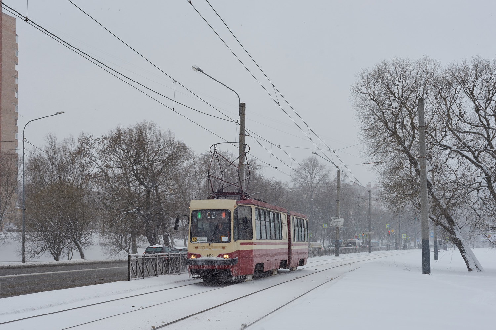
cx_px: 248
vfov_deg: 27.0
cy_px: 165
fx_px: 689
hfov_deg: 39.6
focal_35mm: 50
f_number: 9
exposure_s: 1/200
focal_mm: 50
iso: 100
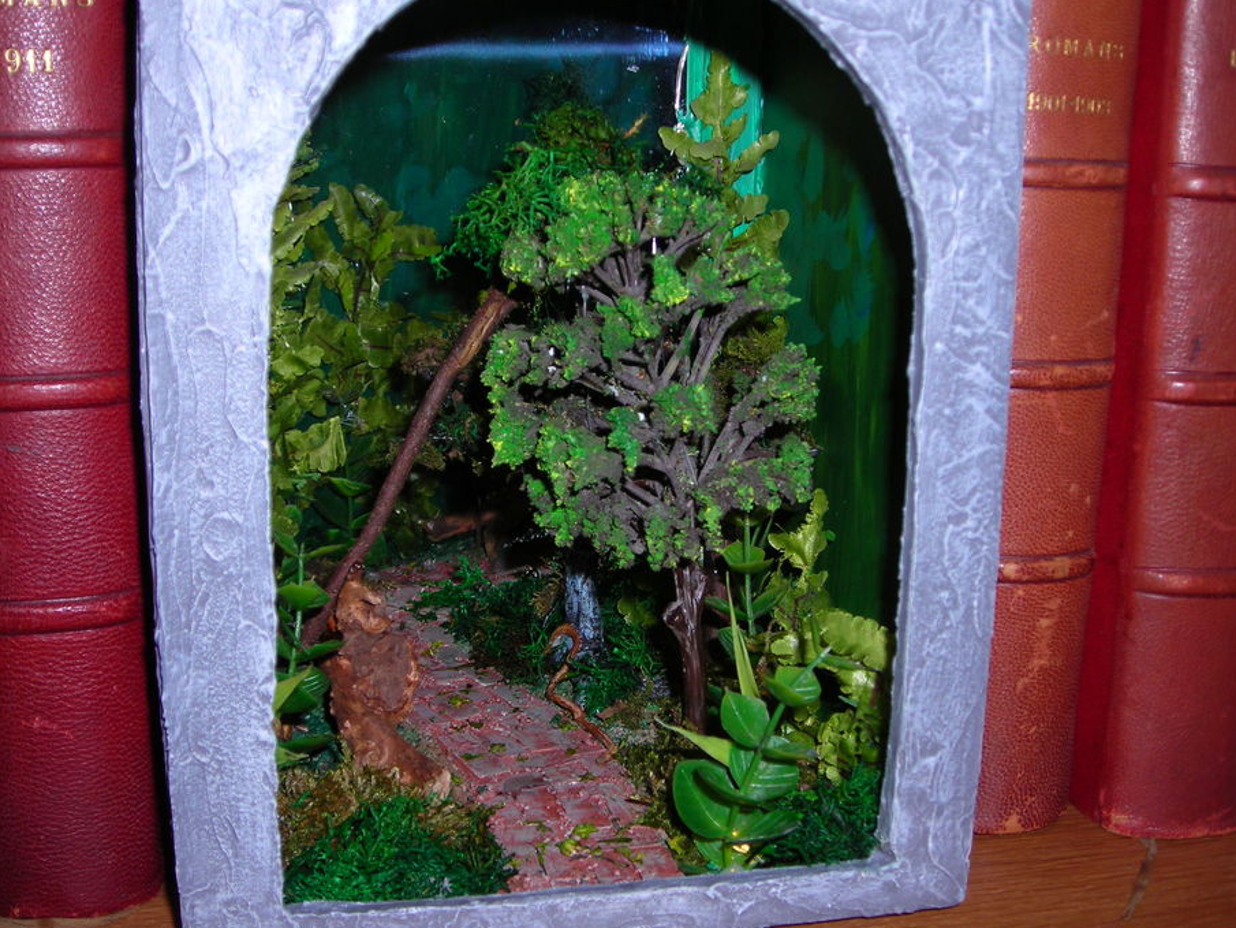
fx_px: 1500
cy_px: 465
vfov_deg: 34.4
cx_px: 627
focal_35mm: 42
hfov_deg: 44.8
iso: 50
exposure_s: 1/60.1
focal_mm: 6.3
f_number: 3.2
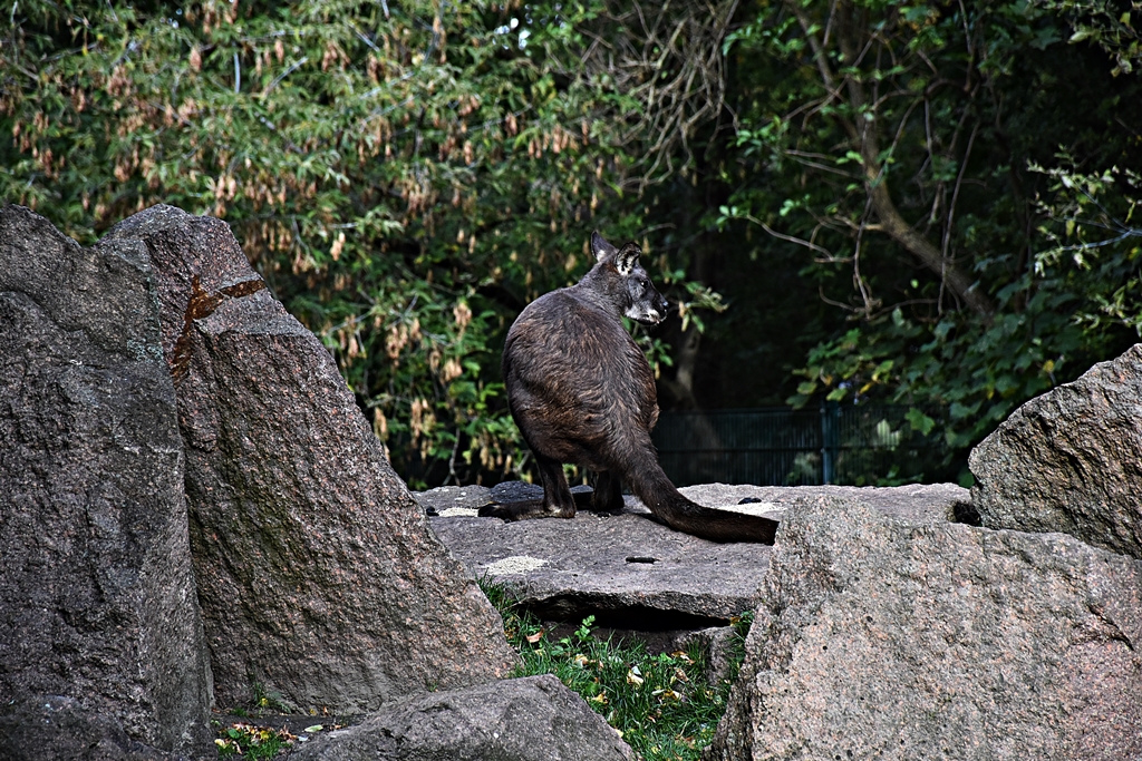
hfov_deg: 9.8
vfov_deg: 6.5
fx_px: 6662
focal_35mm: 210
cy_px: 380
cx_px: 571
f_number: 5.6
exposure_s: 1/500
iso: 800
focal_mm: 140
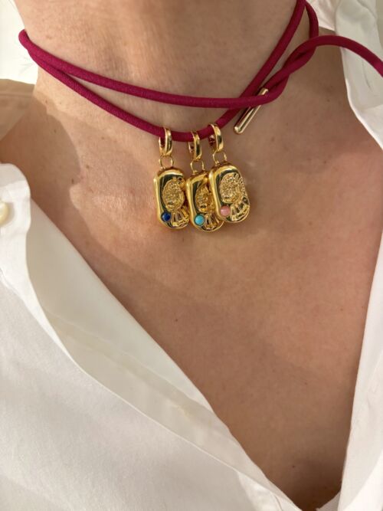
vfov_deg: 67.3
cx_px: 192
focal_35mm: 26
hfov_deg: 53.0
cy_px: 256
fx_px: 384
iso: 160
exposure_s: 1/50
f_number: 1.6
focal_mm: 5.96
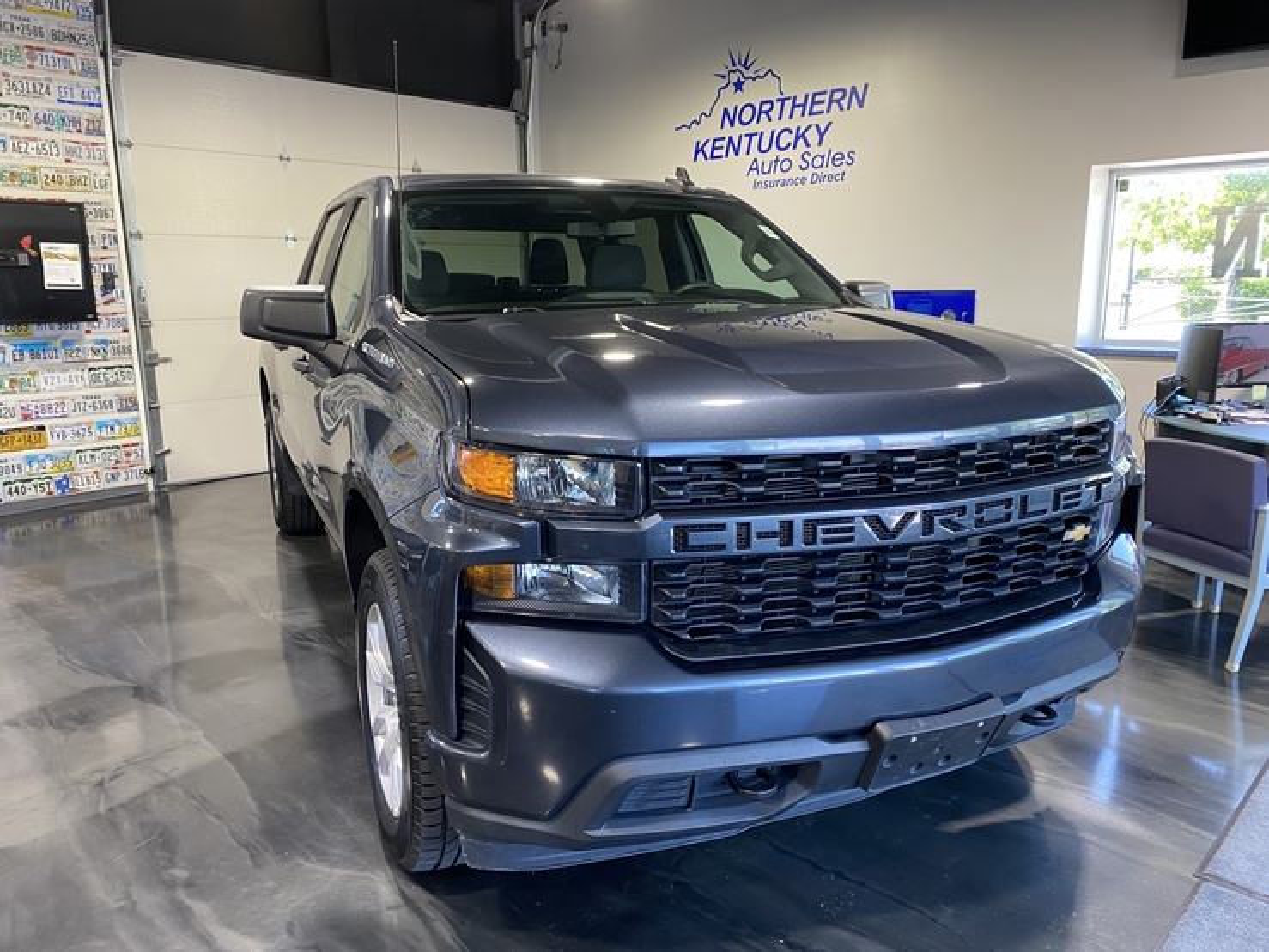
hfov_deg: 67.3
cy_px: 476
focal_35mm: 26
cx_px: 634
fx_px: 953
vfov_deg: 53.0
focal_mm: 4.25
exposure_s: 1/60
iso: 100
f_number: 1.8
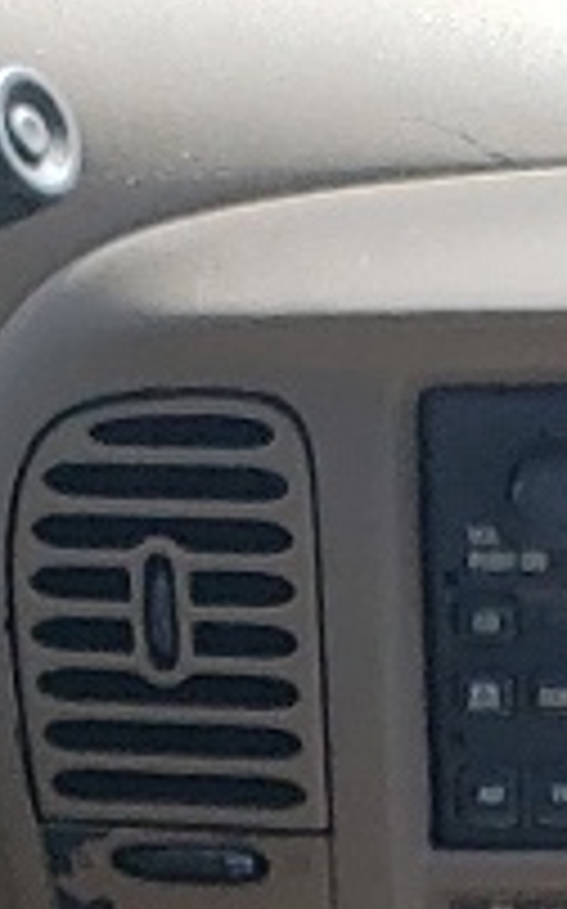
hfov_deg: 5.9
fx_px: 5398
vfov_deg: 8.7
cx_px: 842
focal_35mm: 218
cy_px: 2205
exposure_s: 1/588
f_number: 1.5
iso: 50
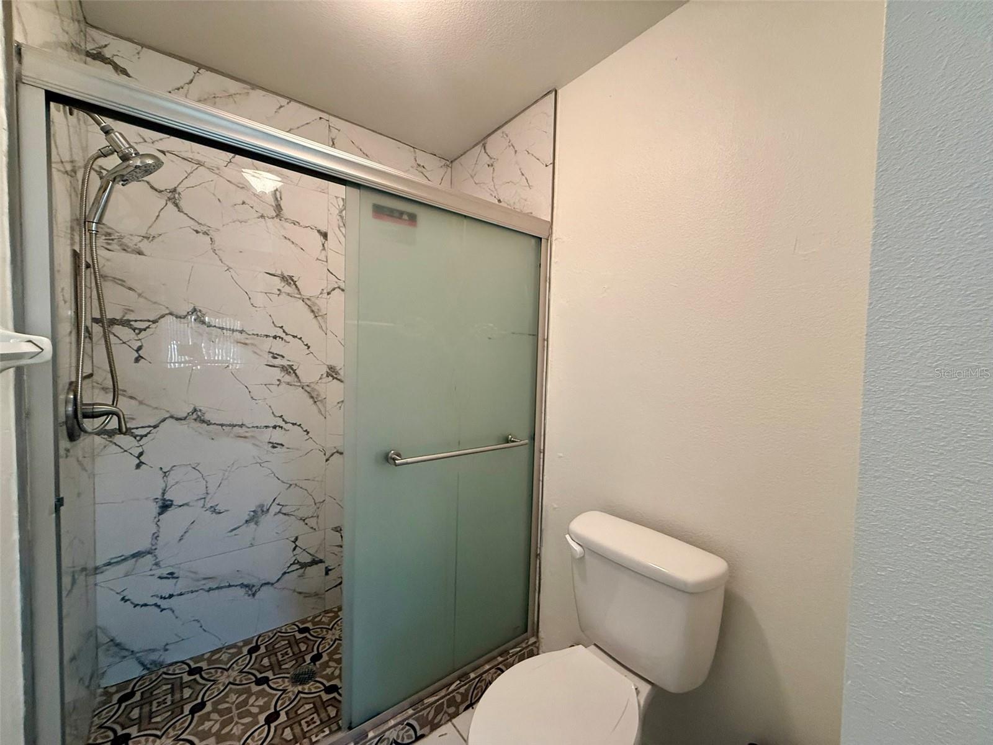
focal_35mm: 14
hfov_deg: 102.1
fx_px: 402
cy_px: 372
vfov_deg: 85.7
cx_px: 496
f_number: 2.2
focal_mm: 2.22
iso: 320
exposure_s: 1/120
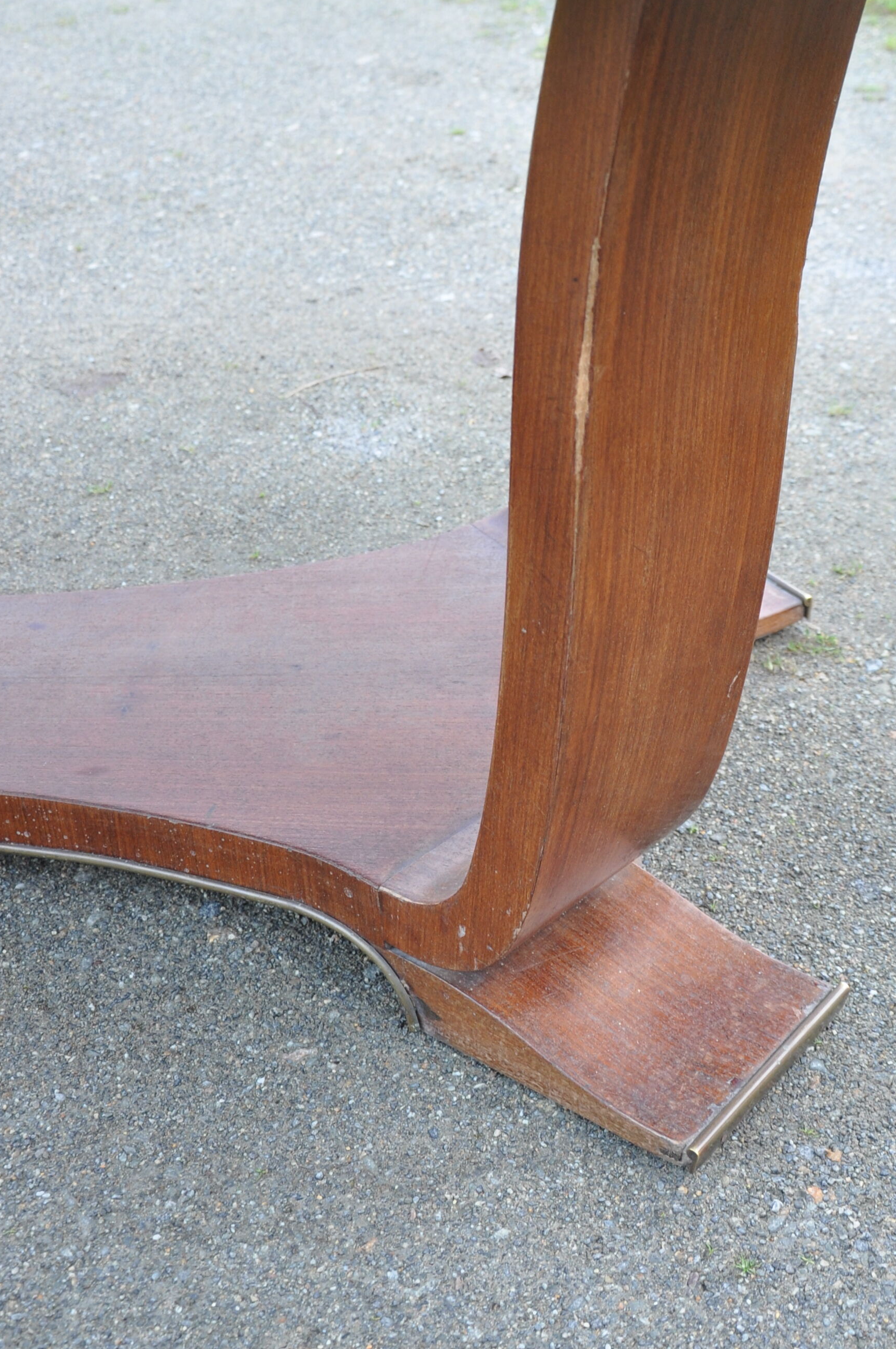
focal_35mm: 52
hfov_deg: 25.8
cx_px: 610
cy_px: 495
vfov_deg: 38.1
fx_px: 1939
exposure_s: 1/20
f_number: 4.8
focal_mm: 21
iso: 250
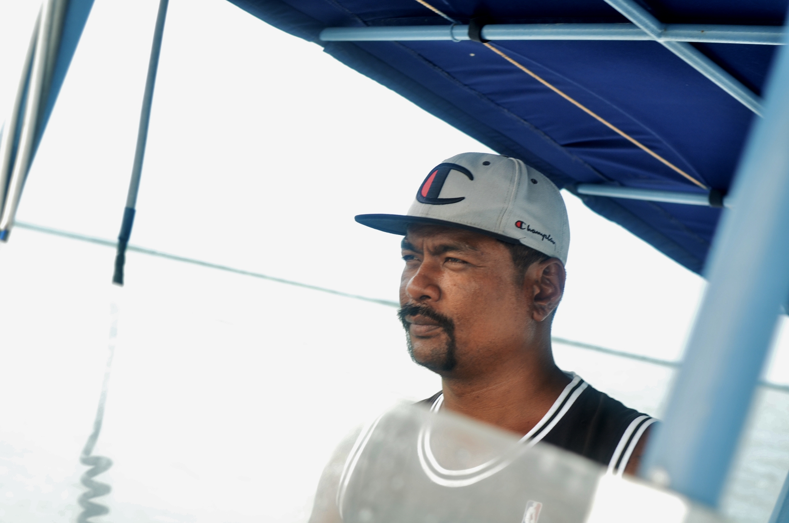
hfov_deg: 37.9
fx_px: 1148
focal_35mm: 52
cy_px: 262
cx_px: 394
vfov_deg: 25.6
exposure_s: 1/250
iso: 320
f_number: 4
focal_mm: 35
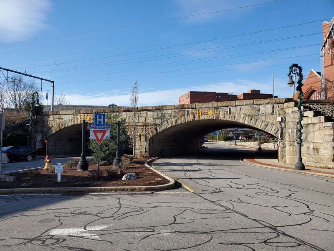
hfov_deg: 67.3
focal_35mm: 26
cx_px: 167
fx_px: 251
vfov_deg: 53.1
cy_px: 126
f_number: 2.4
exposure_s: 1/1238
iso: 50
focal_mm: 4.3
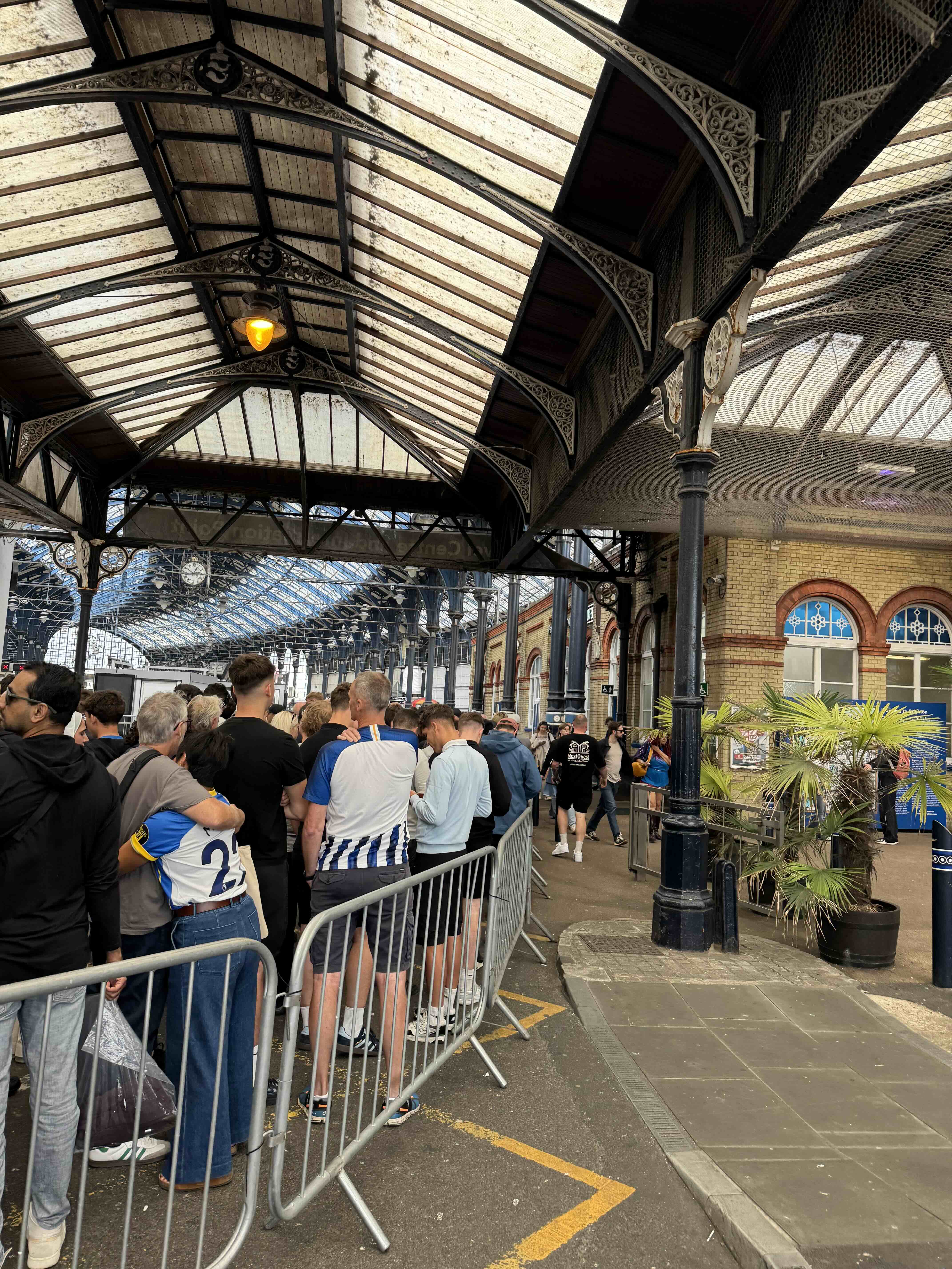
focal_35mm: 24
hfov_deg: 56.8
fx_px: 880
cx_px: 476
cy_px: 634
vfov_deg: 71.6
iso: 80
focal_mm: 6.76
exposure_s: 1/301
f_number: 1.78
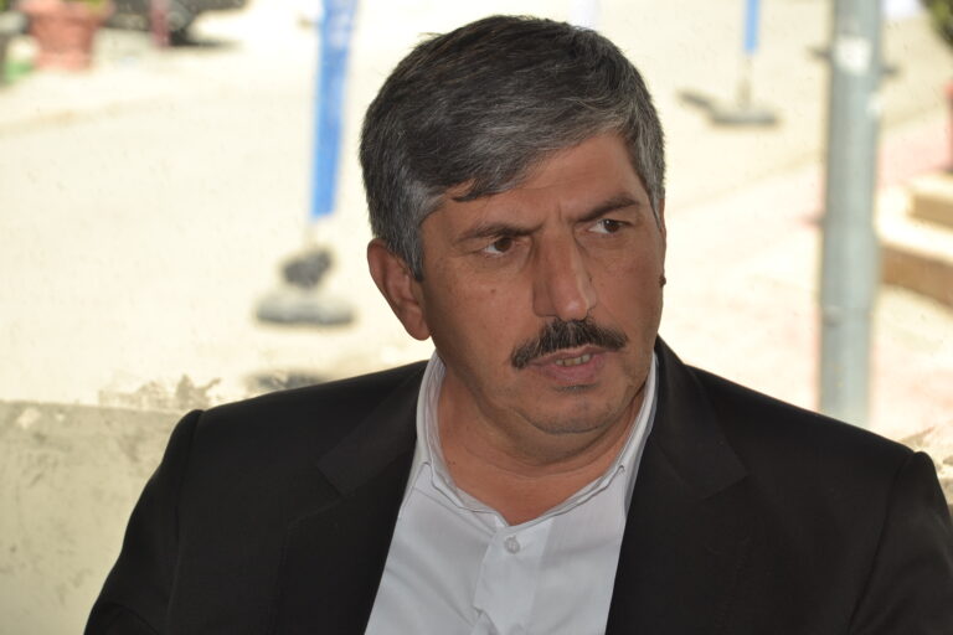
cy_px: 318
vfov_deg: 9.1
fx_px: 3971
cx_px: 476
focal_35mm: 150
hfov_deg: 13.7
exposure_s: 1/125
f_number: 5.6
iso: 125
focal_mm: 100
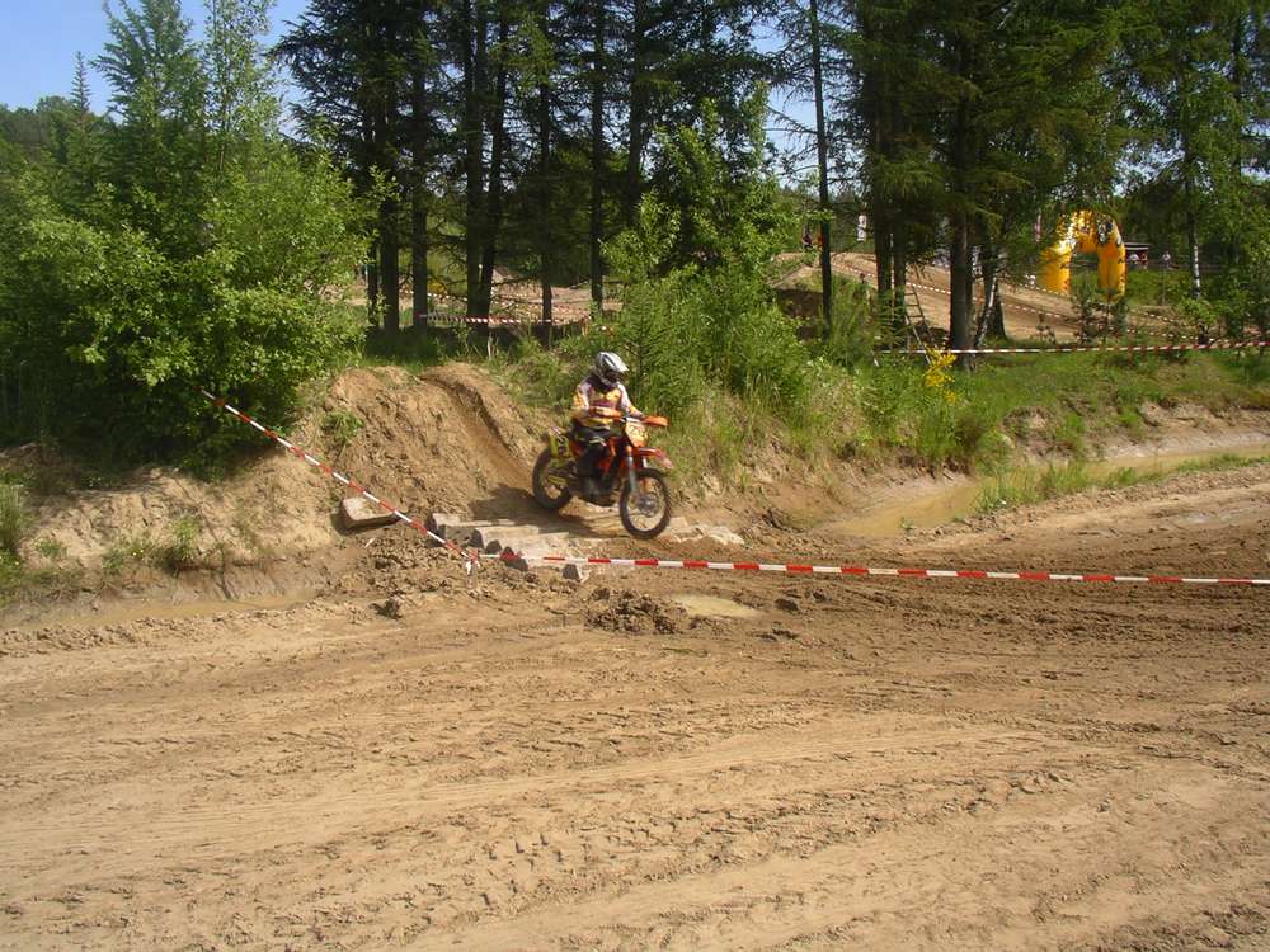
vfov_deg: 38.7
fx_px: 1357
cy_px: 476
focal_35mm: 37
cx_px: 635
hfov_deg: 50.1
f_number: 6.9
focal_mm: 5.7
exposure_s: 1/100
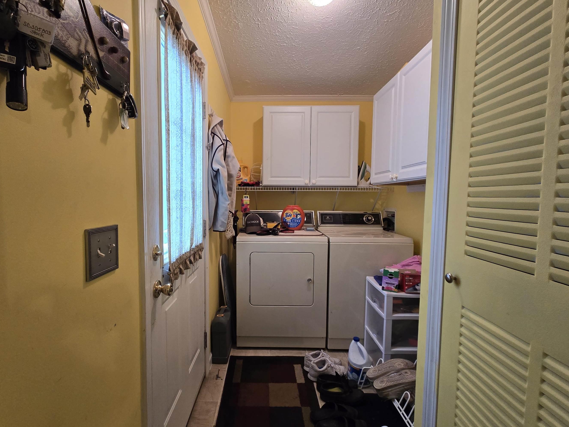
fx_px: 247
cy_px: 214
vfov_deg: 81.8
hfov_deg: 98.0
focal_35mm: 15
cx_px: 267
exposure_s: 1/60
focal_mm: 2.2
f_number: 2.2
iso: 200
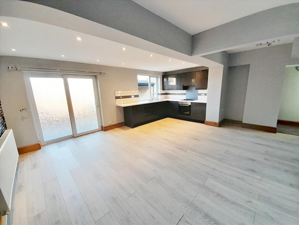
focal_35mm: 13
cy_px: 112
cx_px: 150
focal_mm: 1.13
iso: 50
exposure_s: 1/50
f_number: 2.2
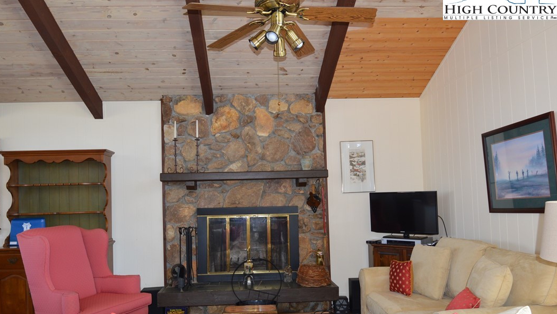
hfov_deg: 71.9
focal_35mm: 26
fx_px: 384
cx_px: 270
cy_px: 183
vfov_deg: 44.2
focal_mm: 16
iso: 560
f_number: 4
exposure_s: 1/60
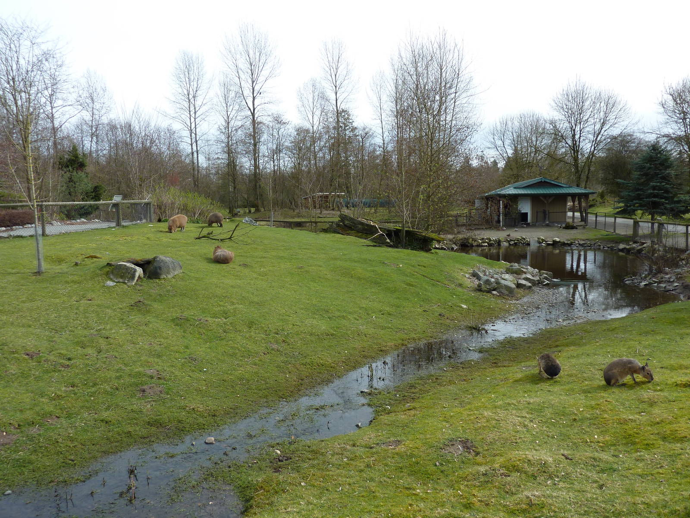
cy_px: 259
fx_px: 498
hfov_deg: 69.4
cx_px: 345
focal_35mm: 25
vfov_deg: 54.9
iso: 80
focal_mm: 4.1
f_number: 3.3
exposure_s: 1/500
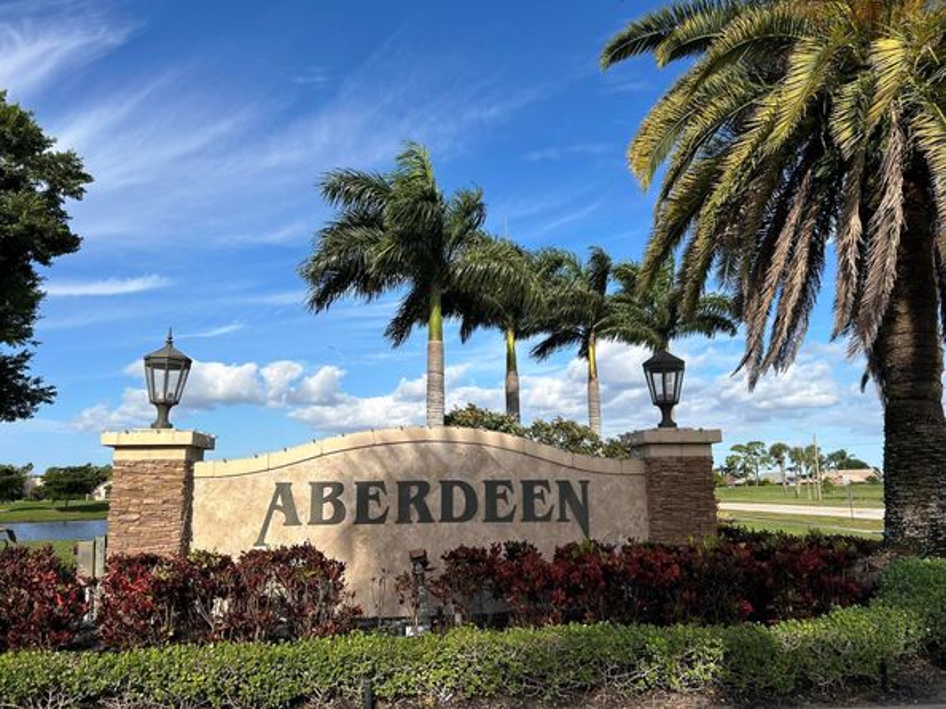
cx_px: 473
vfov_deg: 53.0
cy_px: 354
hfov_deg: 67.3
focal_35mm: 26
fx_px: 710
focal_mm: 5.7
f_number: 1.5
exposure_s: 1/4630
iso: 50
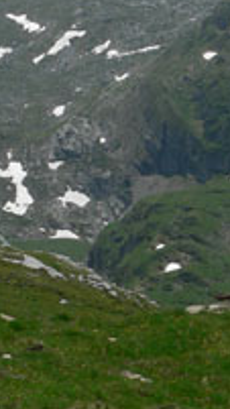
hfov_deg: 6.8
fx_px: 1942
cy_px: 47
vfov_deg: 12.0
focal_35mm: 179
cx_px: 110
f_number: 5.6
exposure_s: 1/500
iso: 80
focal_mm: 9.1
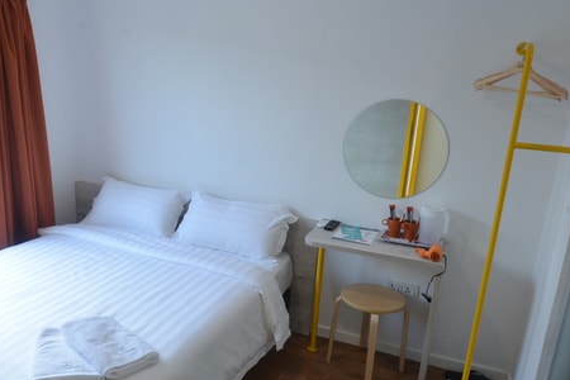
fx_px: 507
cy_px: 227
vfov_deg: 40.9
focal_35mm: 32
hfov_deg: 57.7
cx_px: 200
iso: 1250
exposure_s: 1/60
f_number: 8
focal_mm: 16
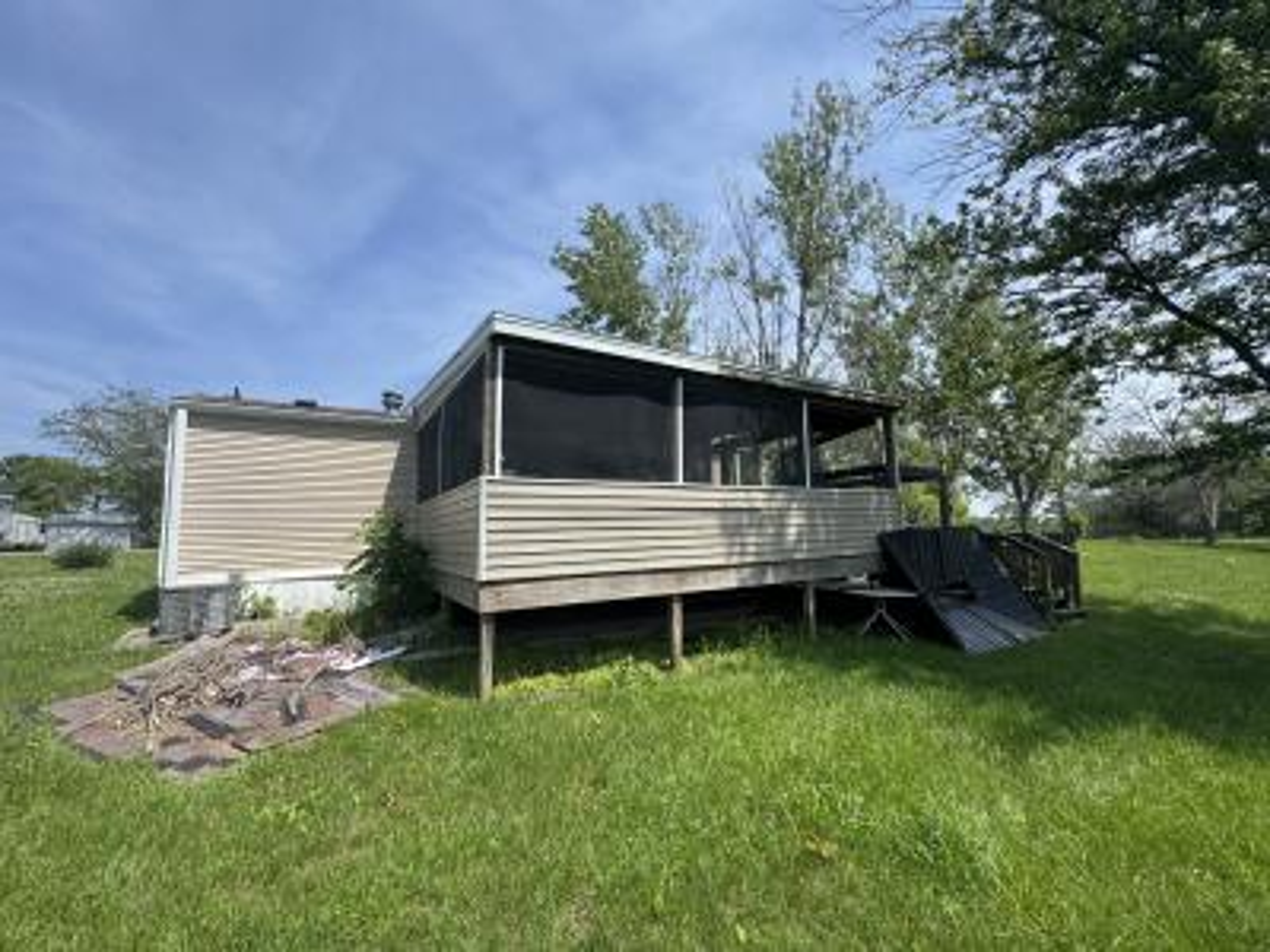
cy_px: 476
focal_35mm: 14
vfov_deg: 85.7
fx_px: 514
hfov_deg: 102.1
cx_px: 635
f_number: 2.2
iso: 50
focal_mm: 2.22
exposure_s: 1/1449
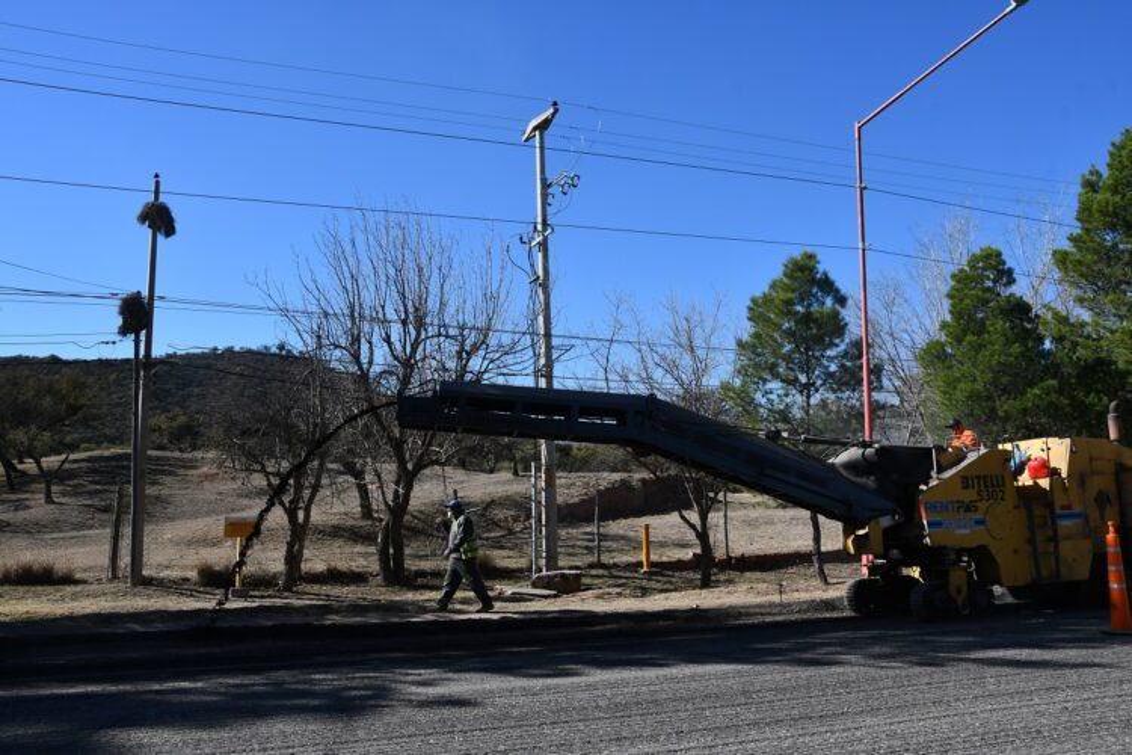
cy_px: 378
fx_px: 975
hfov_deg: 60.3
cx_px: 566
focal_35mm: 31
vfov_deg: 42.3
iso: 160
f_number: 10
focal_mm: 21
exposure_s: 1/400
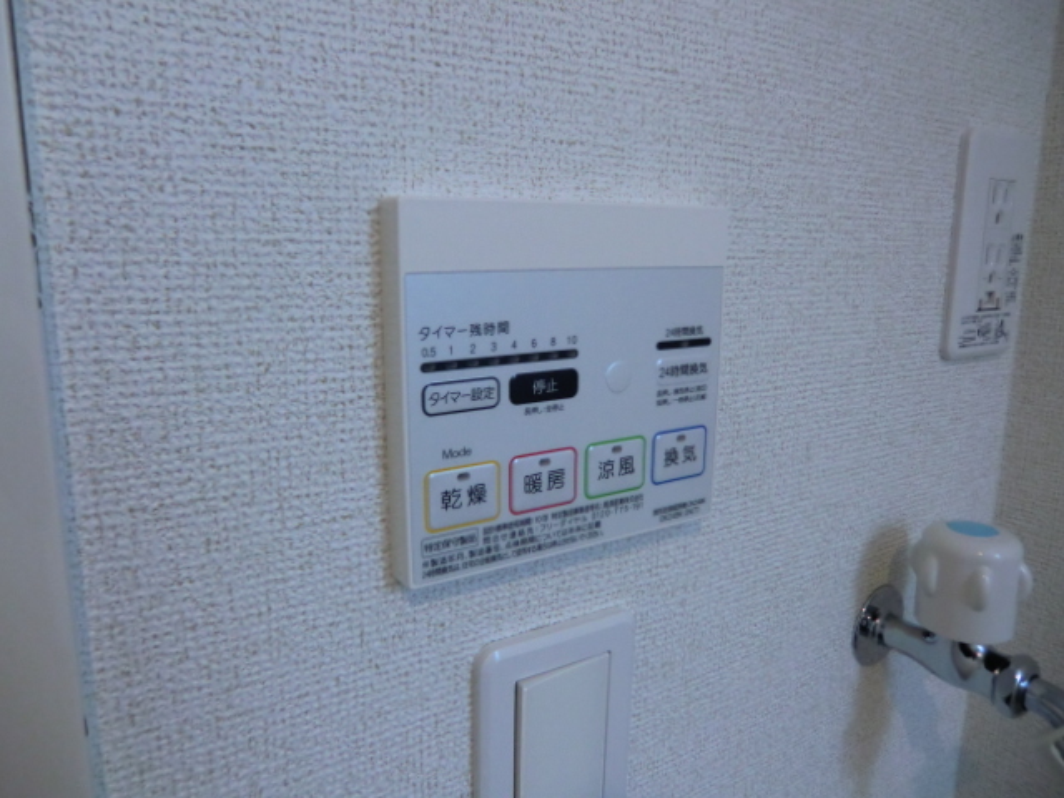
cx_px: 532
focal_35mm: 24
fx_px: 738
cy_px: 399
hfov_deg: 71.6
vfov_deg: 56.8
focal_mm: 4.3
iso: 320
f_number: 3.2
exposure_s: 1/60
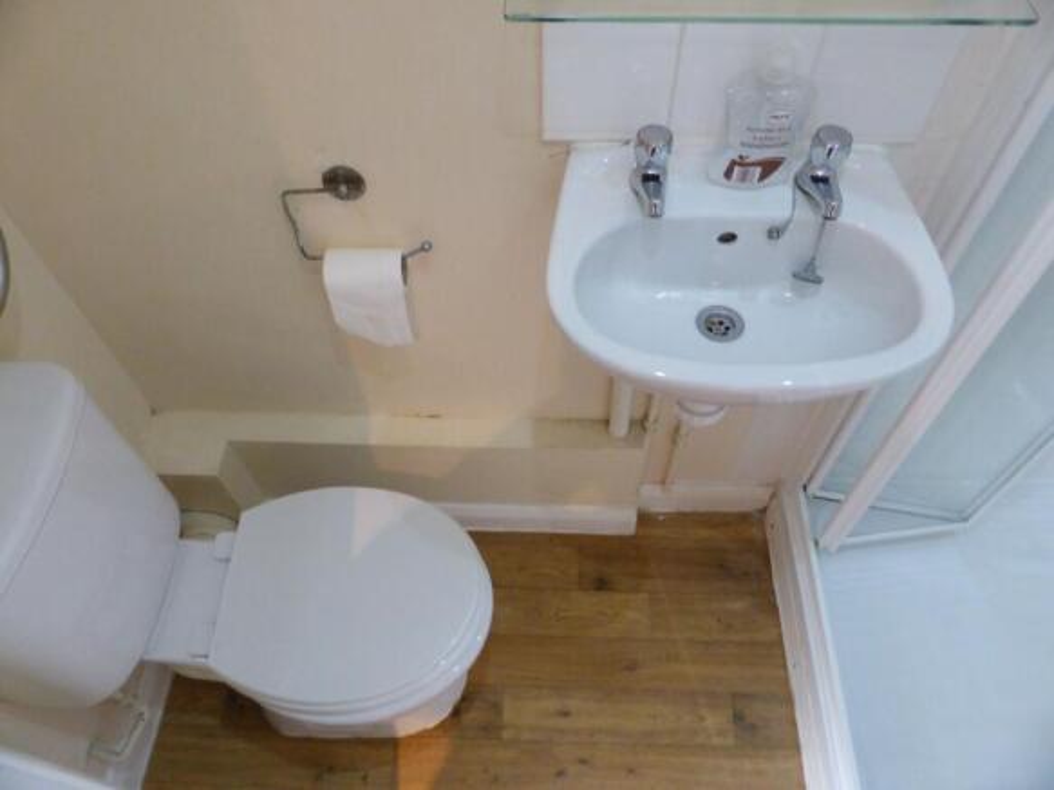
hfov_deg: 71.6
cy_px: 395
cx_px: 527
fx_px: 731
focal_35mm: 24
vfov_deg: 56.8
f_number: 4.5
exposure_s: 1/4
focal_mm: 4.3
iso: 500
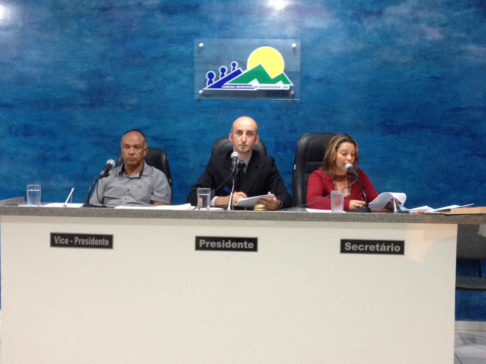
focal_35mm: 35
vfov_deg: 40.7
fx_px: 491
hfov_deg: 52.6
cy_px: 182
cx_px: 243
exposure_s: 1/20
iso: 250
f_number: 2.4
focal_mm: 4.28
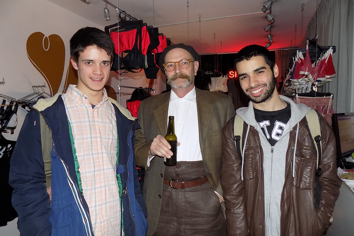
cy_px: 116
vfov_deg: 53.1
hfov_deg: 73.7
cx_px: 177
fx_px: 236
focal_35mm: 24
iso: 200
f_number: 3.1
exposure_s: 1/30
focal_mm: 4
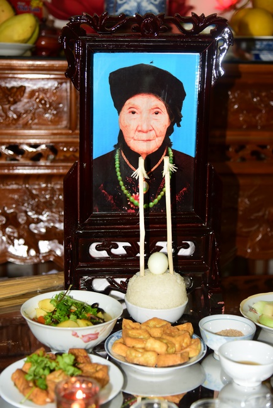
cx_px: 136
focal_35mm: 55
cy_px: 204
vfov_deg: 36.2
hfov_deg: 24.6
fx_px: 625
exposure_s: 1/80
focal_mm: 55
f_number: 4
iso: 1000
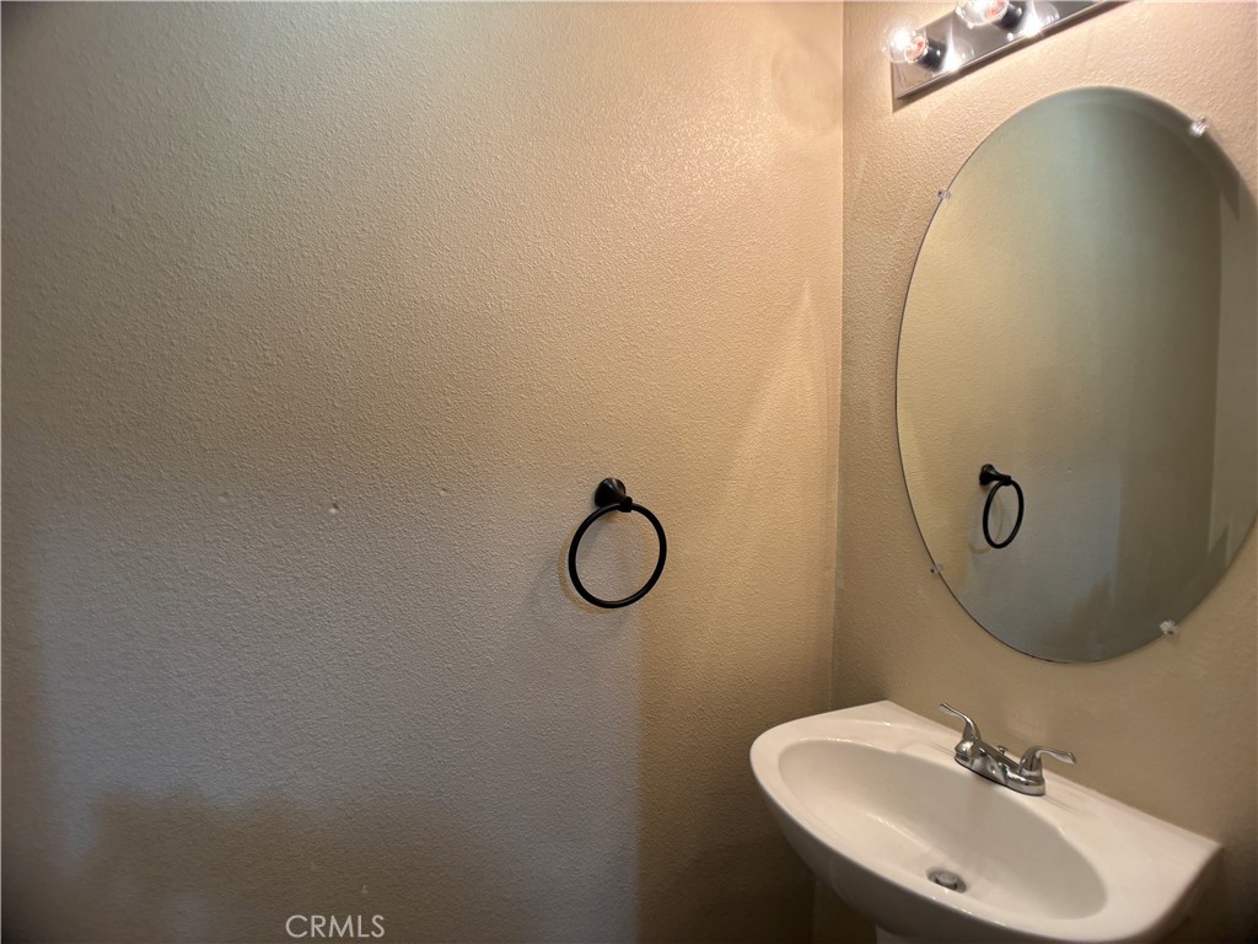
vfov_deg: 53.1
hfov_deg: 67.3
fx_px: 945
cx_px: 629
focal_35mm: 26
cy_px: 472
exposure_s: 1/60
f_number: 1.6
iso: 100
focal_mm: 5.96
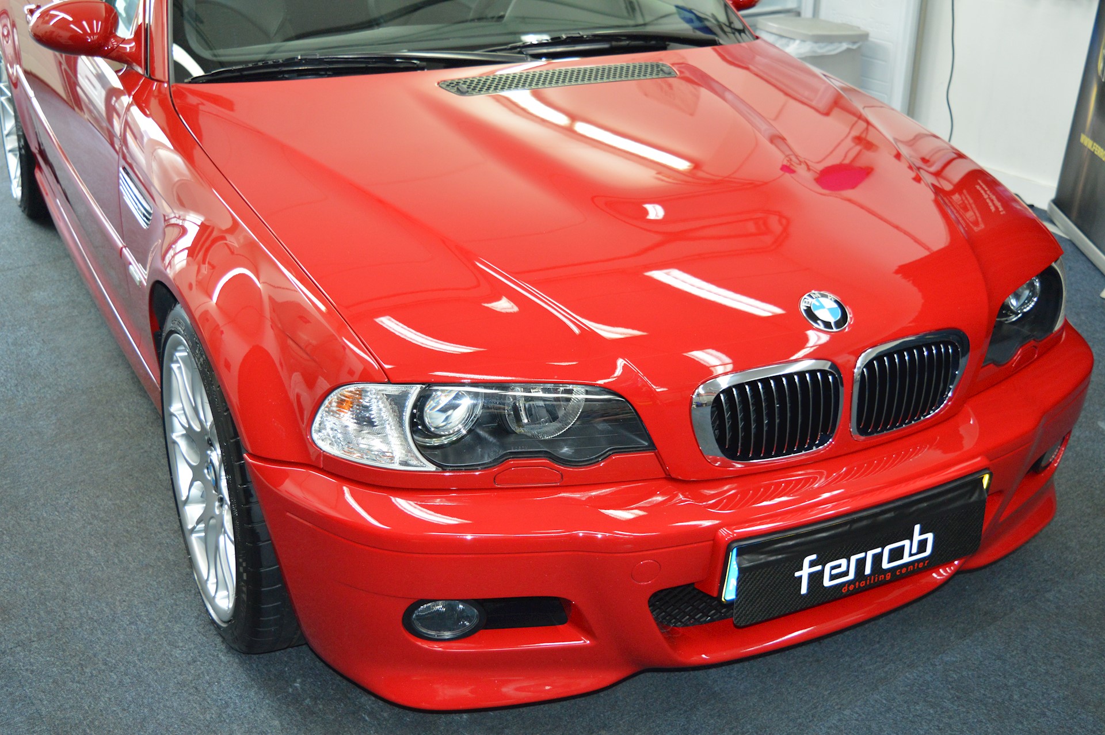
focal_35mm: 44
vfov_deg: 30.8
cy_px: 368
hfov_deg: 45.0
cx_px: 552
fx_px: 1334
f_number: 4.2
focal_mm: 29
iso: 1000
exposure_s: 1/60
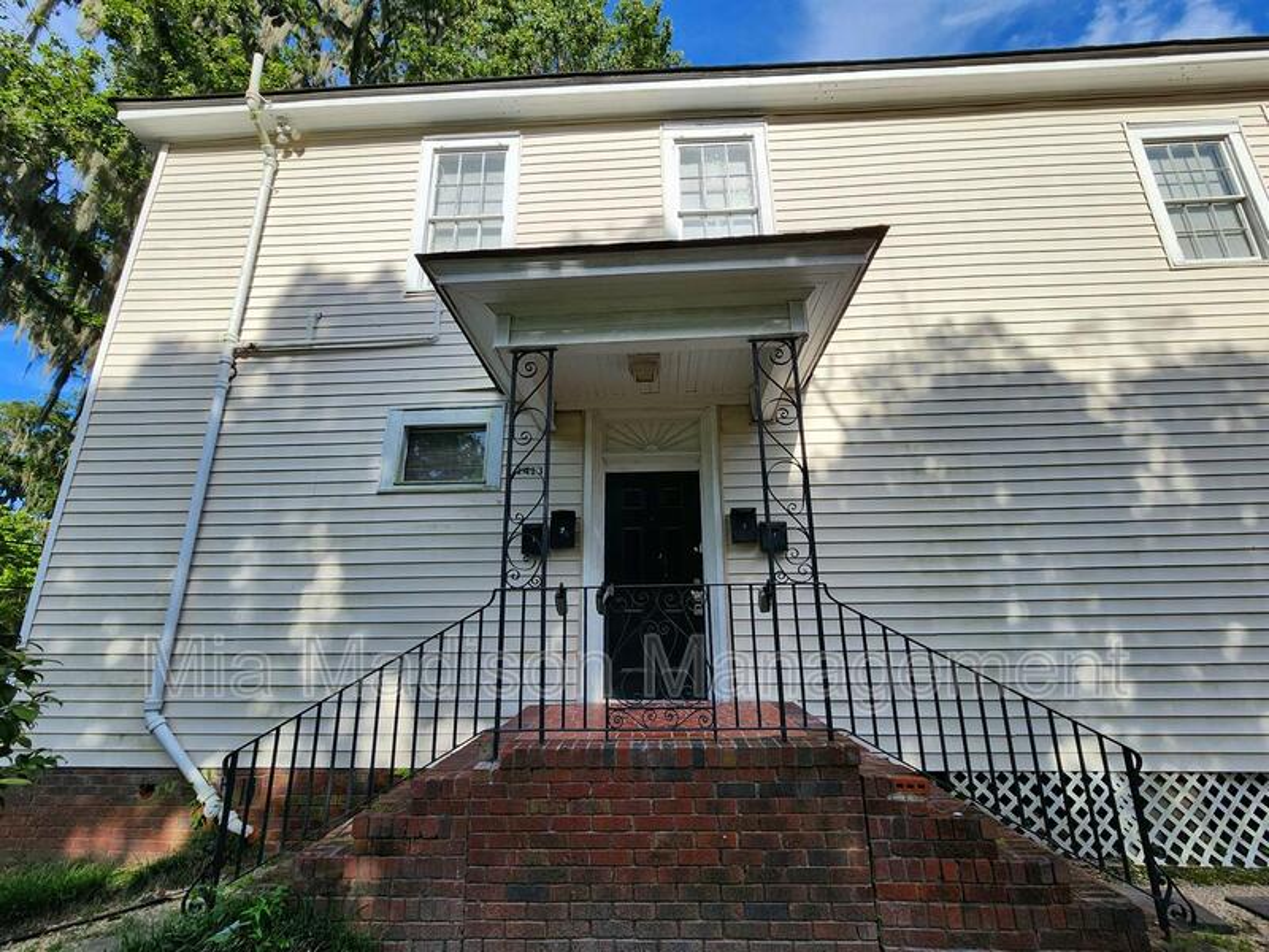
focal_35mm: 13
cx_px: 634
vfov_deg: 89.9
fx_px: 477
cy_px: 476
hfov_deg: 106.2
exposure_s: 1/1667
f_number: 2.2
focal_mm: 2.2
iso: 50
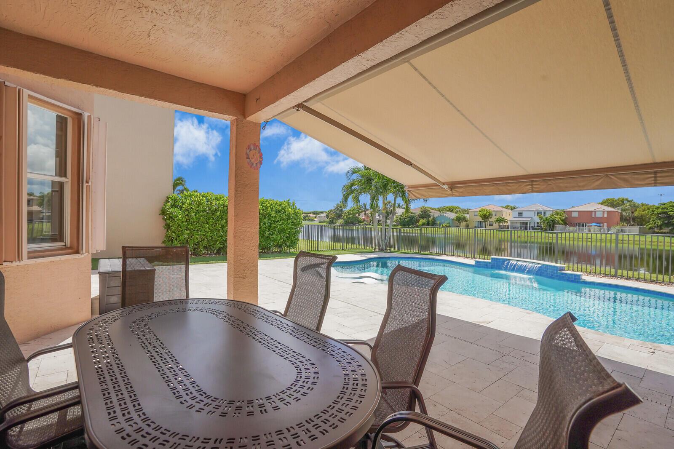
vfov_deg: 73.7
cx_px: 337
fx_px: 299
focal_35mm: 16
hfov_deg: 96.7
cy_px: 224
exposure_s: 1/2000
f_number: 8
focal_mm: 16
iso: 800
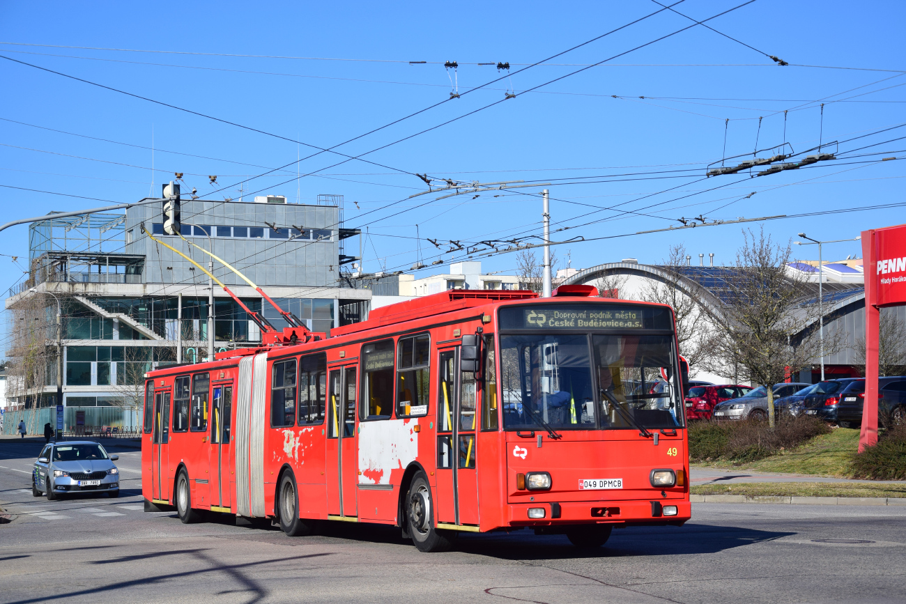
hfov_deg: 27.0
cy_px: 302
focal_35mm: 75
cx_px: 453
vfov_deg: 18.2
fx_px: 1888
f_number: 6.3
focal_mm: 50
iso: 200
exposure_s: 1/1000
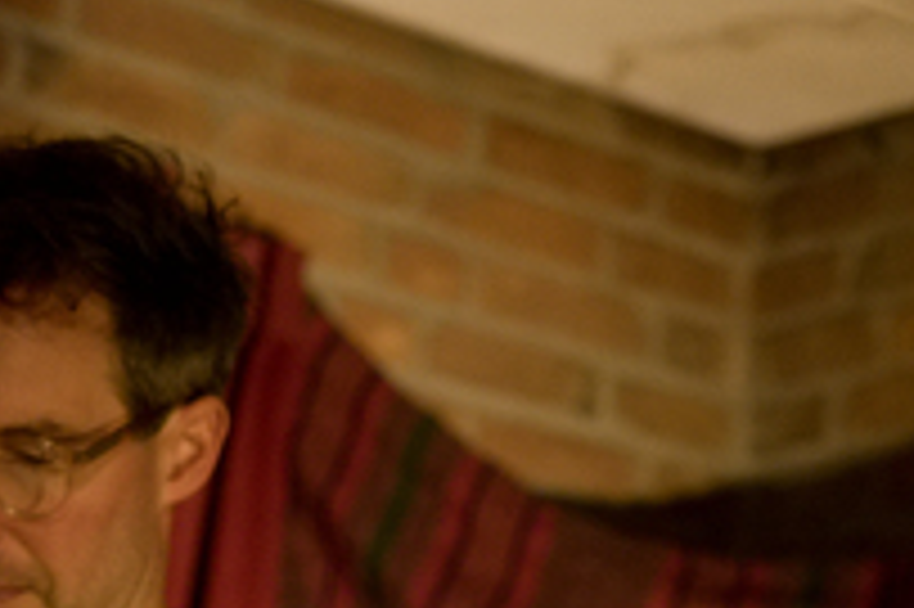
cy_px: 1180
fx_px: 5632
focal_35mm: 222
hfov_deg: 9.2
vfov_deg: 6.0
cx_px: 887
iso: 1000
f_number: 2
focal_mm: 50
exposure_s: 1/125
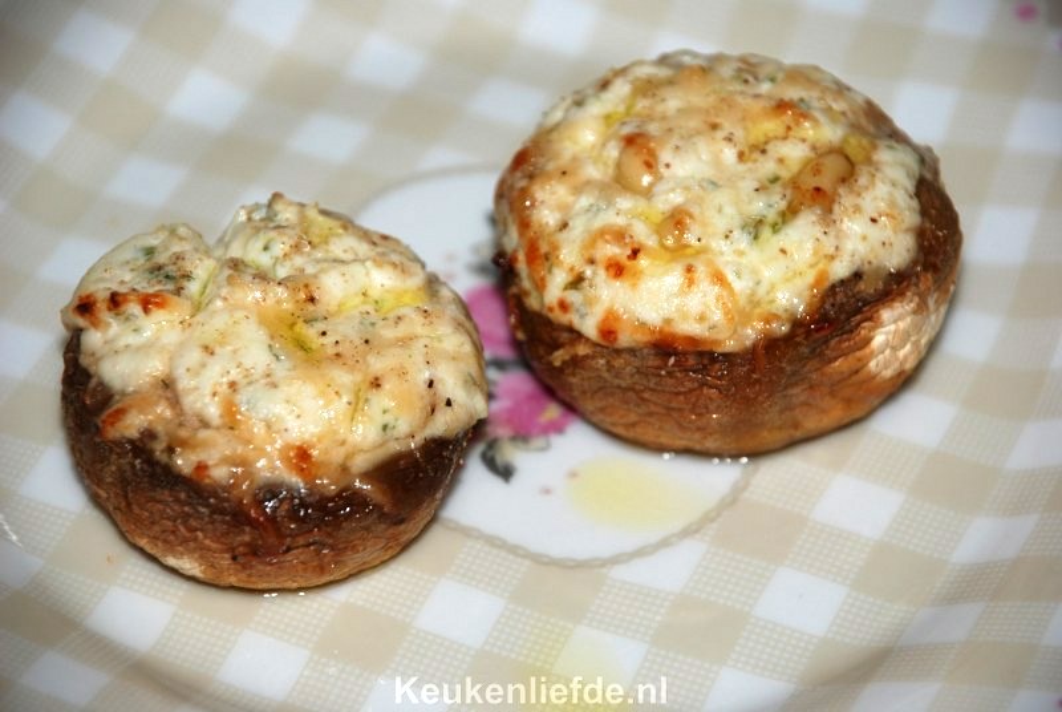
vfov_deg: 6.8
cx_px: 531
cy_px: 356
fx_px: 5982
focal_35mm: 202
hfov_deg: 10.1
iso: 160
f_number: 5.6
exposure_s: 1/60
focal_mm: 135
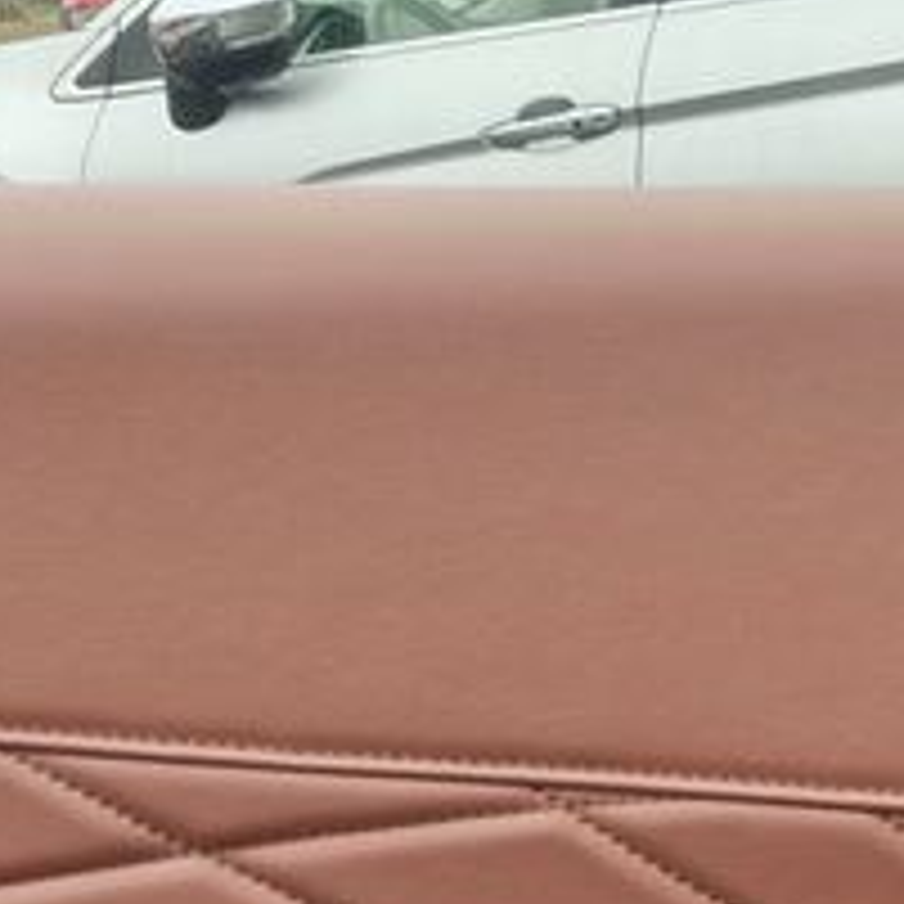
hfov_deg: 14.1
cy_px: 1471
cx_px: 1268
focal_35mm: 117
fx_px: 3457
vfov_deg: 13.7
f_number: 1.8
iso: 100
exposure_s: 1/100
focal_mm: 5.4
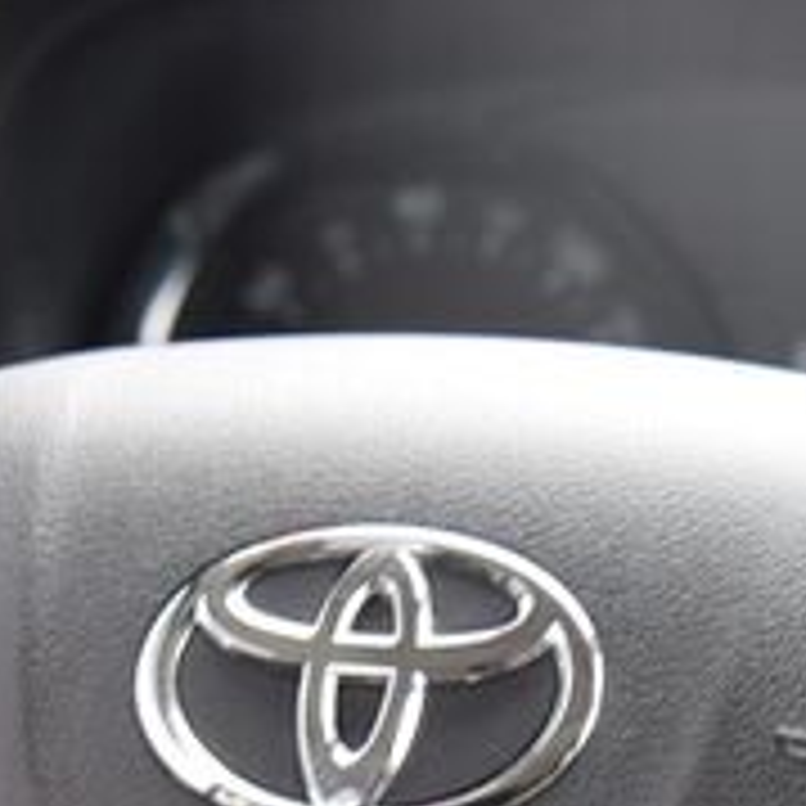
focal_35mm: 233
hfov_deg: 7.5
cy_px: 801
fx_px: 6138
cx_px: 446
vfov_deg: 7.5
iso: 500
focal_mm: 48
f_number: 4
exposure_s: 1/25
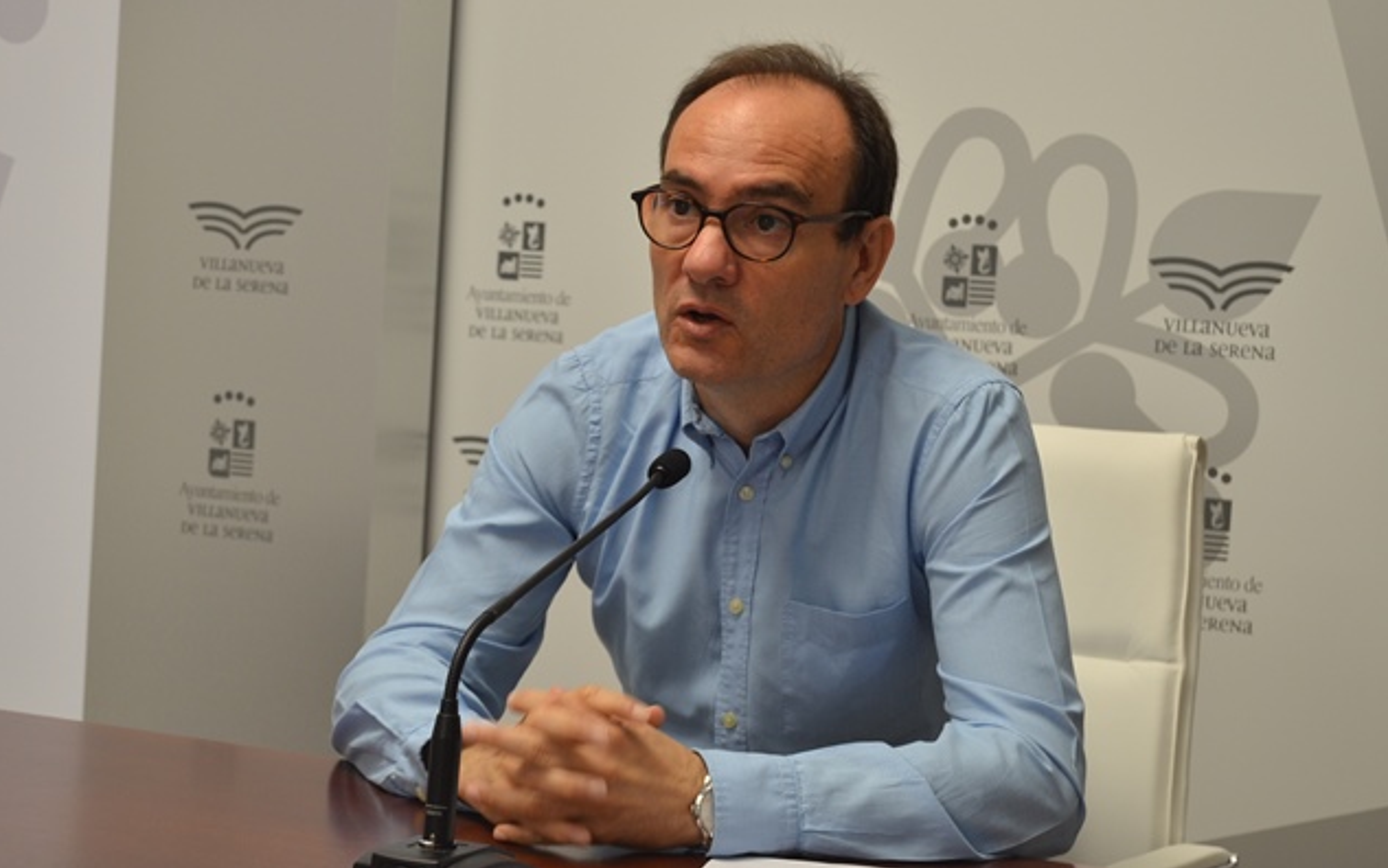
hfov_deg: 27.8
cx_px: 691
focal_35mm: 74
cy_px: 456
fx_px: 2800
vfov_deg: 17.6
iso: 500
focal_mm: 48
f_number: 5.3
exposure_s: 1/60
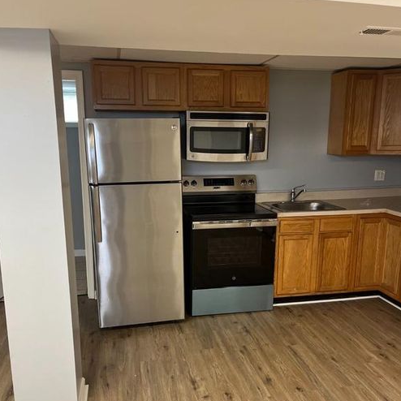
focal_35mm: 31
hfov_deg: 52.5
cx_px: 200
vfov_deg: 52.3
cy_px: 229
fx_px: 406
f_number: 1.6
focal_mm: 5.1
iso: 200
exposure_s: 1/60
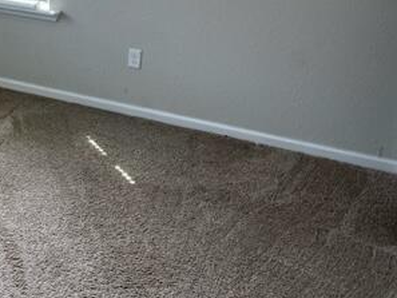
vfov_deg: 26.0
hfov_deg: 32.9
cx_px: 56
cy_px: 96
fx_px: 643
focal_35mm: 56
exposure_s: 1/120
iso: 32
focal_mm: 4.2
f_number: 1.6
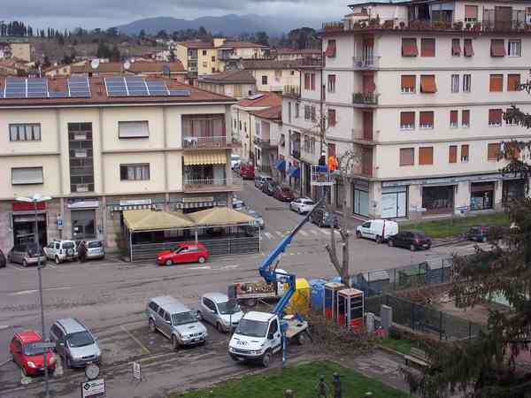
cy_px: 199
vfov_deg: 25.7
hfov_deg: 33.8
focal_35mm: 57
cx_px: 266
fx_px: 874
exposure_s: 1/400
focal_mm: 10.1
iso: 80
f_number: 3.9
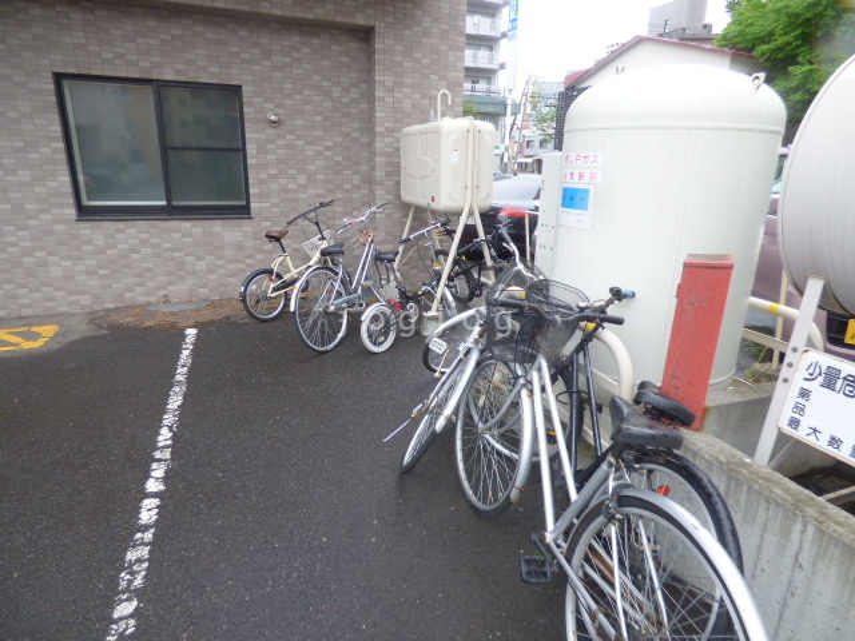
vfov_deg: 66.0
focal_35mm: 20
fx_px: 494
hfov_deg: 81.7
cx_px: 428
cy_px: 320
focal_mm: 3.58
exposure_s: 1/80
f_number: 2.8
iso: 100
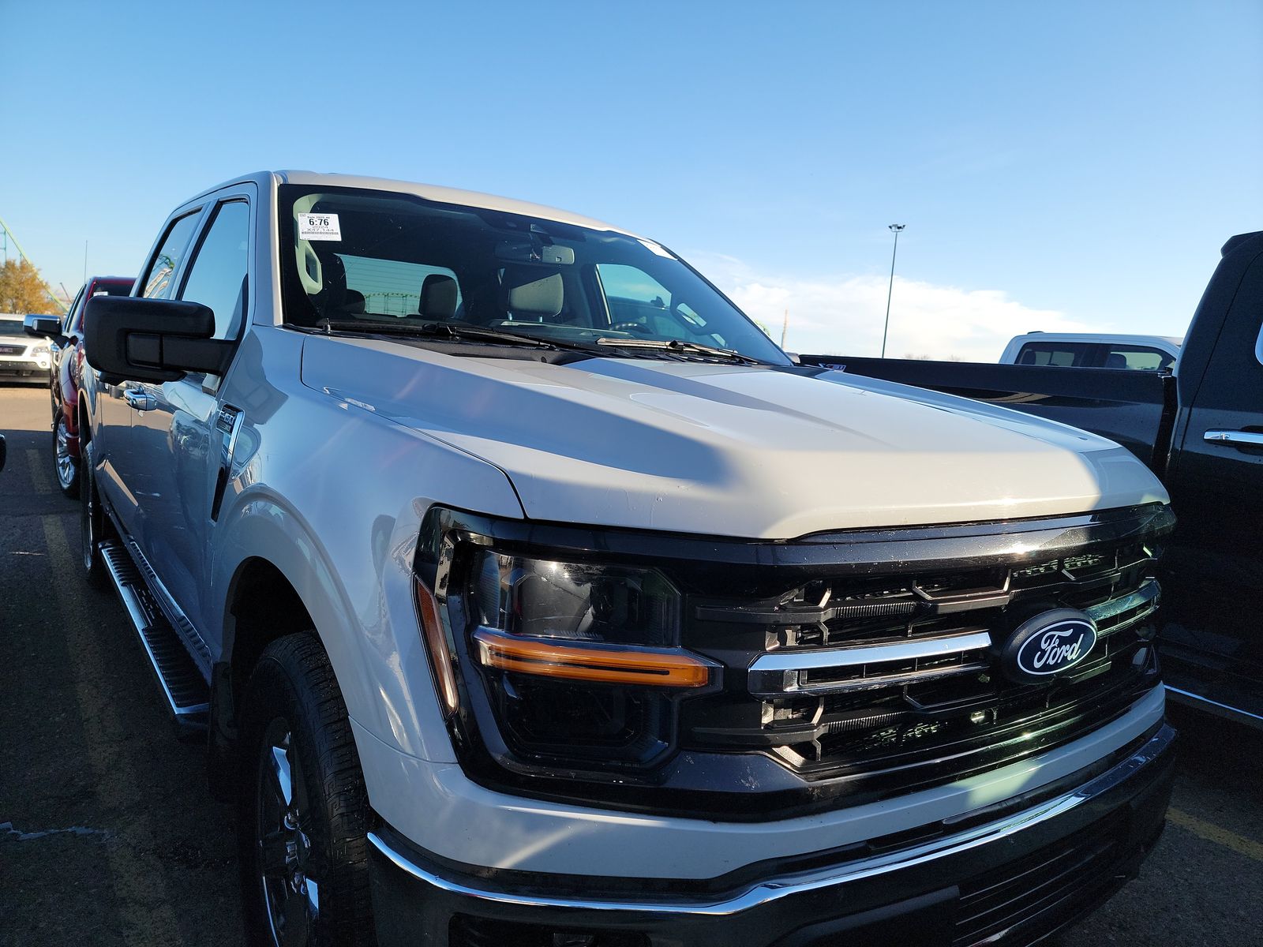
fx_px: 876
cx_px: 632
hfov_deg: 71.6
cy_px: 474
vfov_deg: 56.8
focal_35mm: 24
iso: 50
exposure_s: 1/402
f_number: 1.8
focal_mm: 6.7
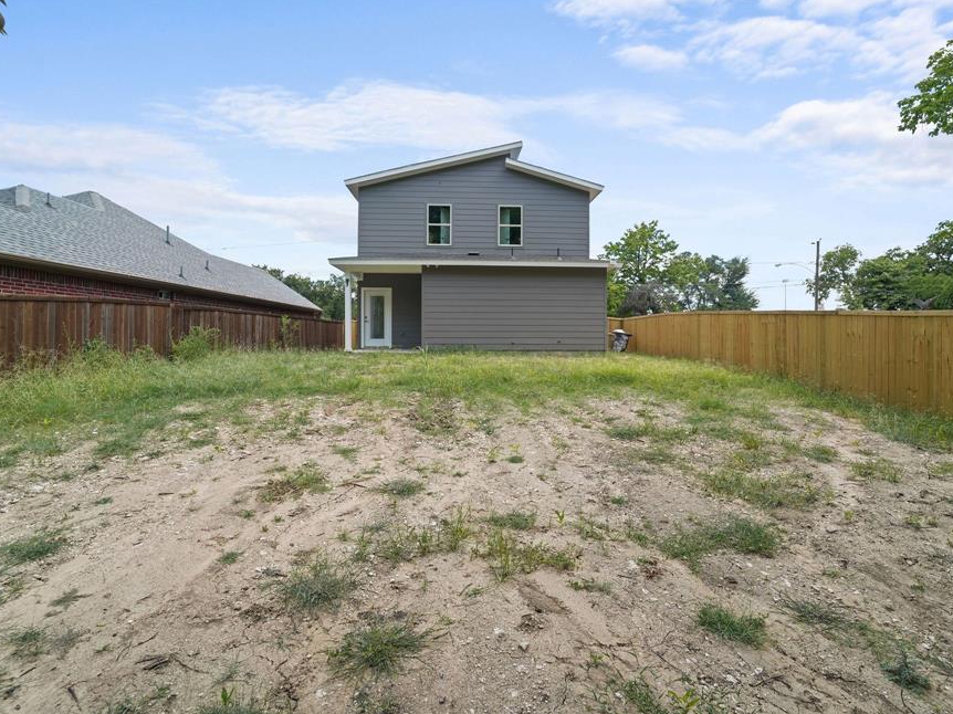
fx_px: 440
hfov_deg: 94.5
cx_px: 486
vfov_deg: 78.0
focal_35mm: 16
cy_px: 340
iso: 400
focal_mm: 14
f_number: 8
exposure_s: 1/160
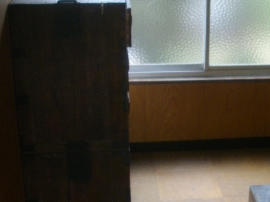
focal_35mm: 75
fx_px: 585
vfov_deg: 19.6
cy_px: 95
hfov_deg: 25.8
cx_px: 194
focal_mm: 6.2
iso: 200
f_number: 2.8
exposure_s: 1/50
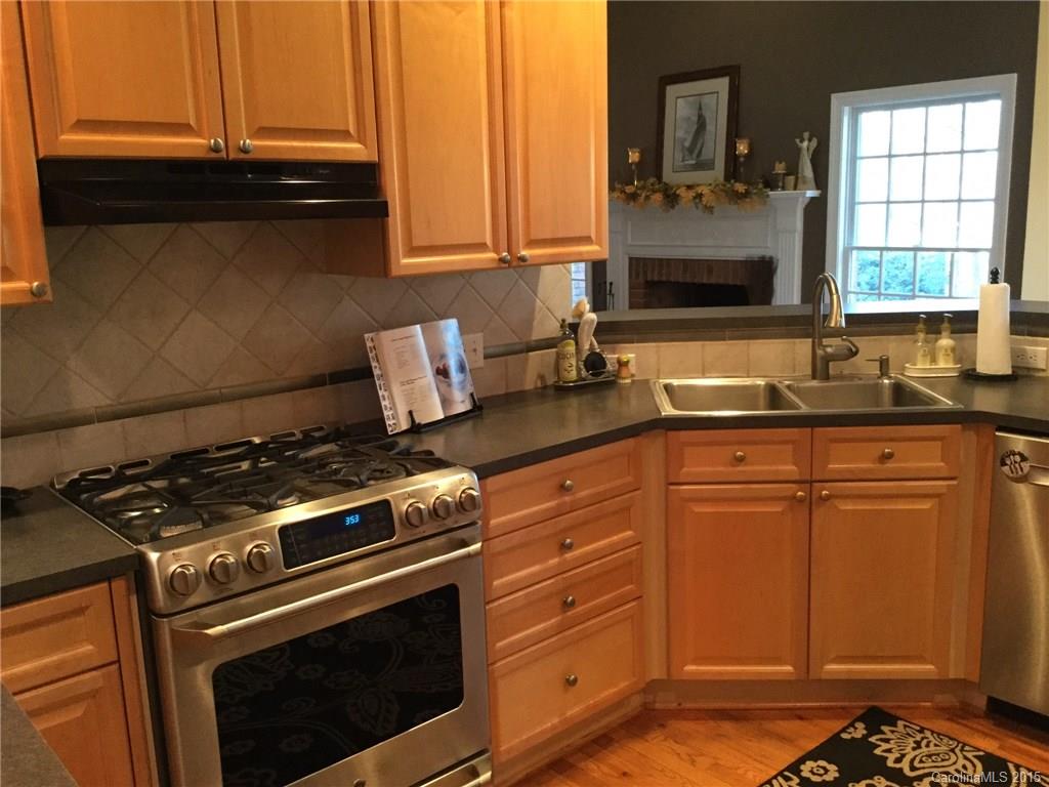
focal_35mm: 31
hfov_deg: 58.4
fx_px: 939
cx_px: 524
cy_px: 394
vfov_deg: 45.4
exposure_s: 1/17
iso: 200
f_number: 2.4
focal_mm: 3.3
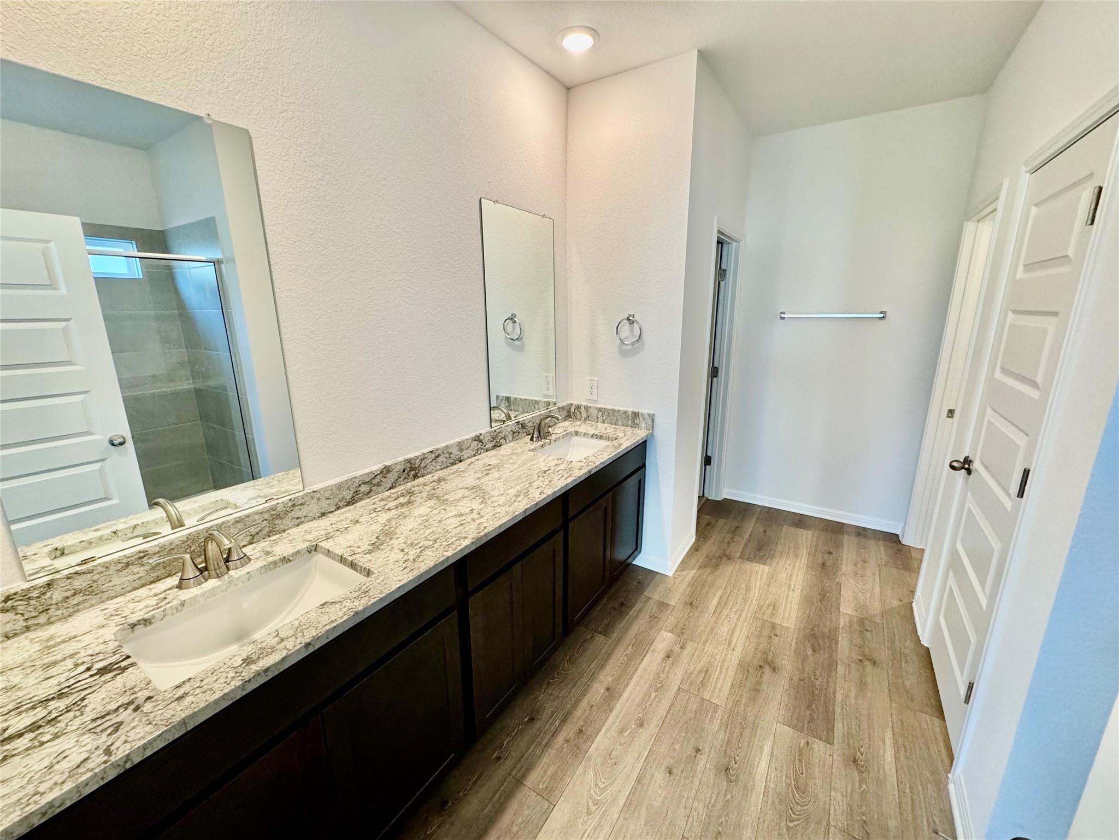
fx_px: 453
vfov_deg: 85.7
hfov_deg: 102.1
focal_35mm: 14
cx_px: 560
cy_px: 420
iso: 320
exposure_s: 1/120
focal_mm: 2.22
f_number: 2.2
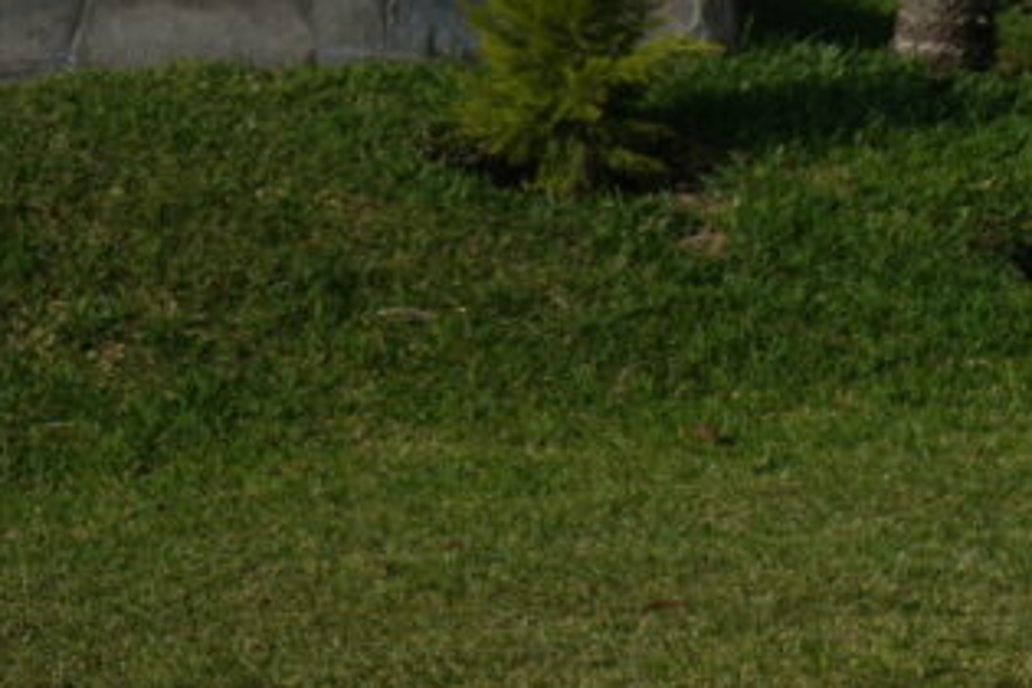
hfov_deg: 5.8
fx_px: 9775
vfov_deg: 4.0
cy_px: -318
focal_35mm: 341
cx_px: 2431
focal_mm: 70
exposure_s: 1/640
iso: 80
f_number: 5.6
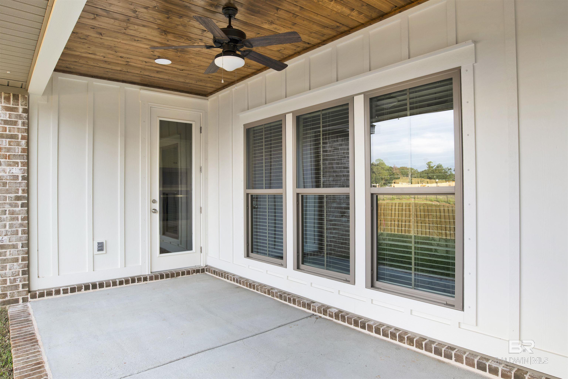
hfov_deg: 78.6
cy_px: 190
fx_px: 347
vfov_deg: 57.2
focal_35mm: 22
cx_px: 284
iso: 200
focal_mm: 22
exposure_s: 1/25
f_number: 11
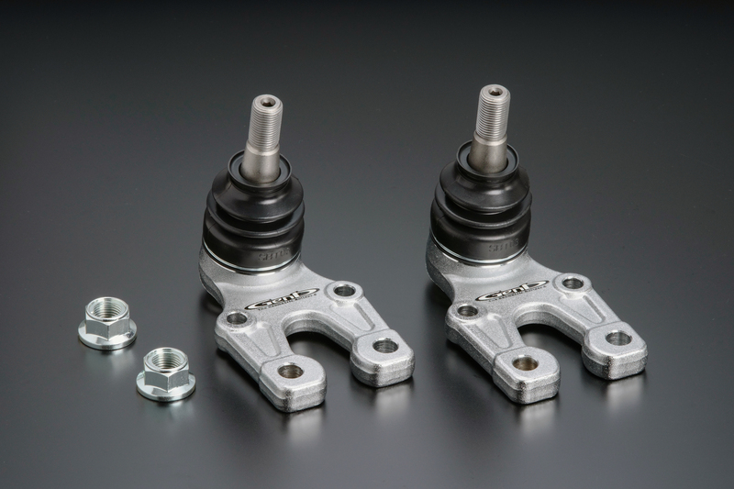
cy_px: 244
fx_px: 3567
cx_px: 367
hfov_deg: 11.7
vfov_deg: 7.8
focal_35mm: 175
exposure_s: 1/200
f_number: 25
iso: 500
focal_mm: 175
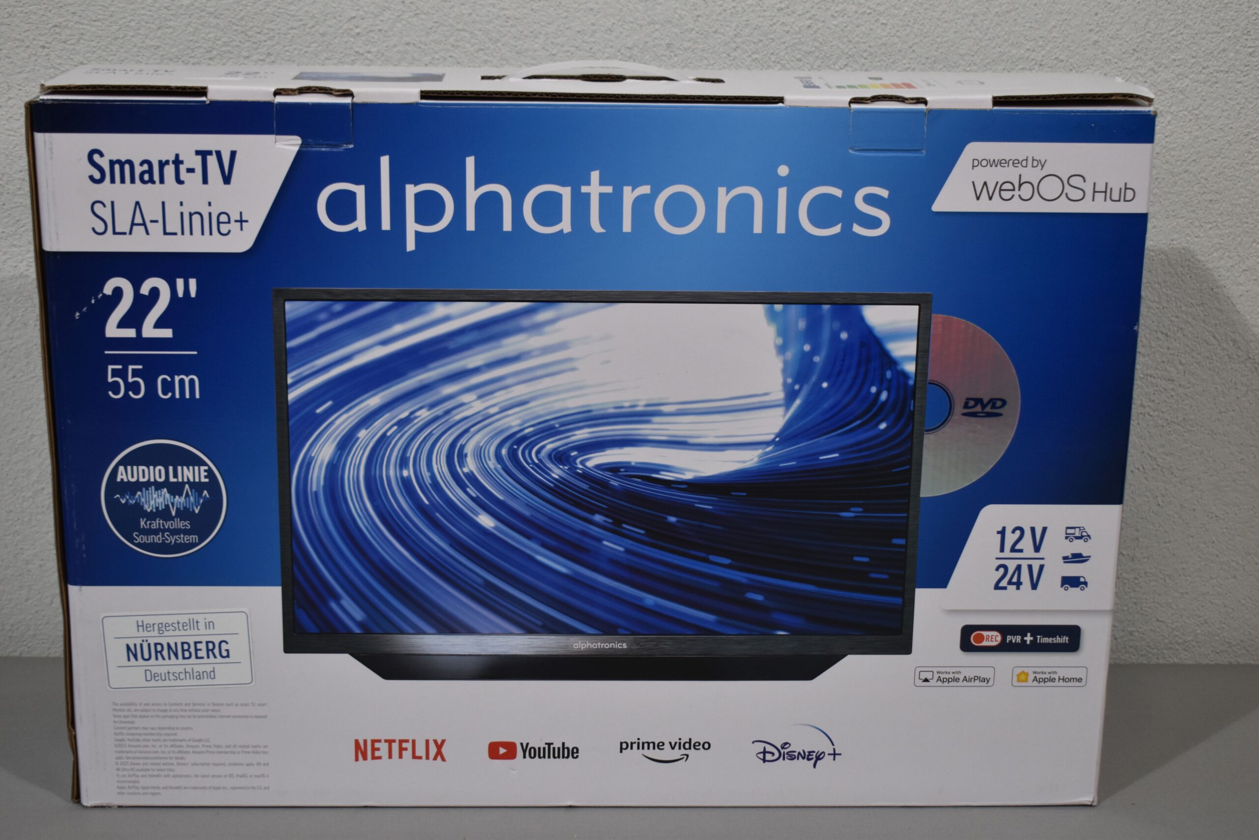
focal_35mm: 57
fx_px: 1993
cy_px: 420
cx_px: 630
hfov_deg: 35.1
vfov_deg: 23.8
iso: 640
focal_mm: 38
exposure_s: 1/250
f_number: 4.8
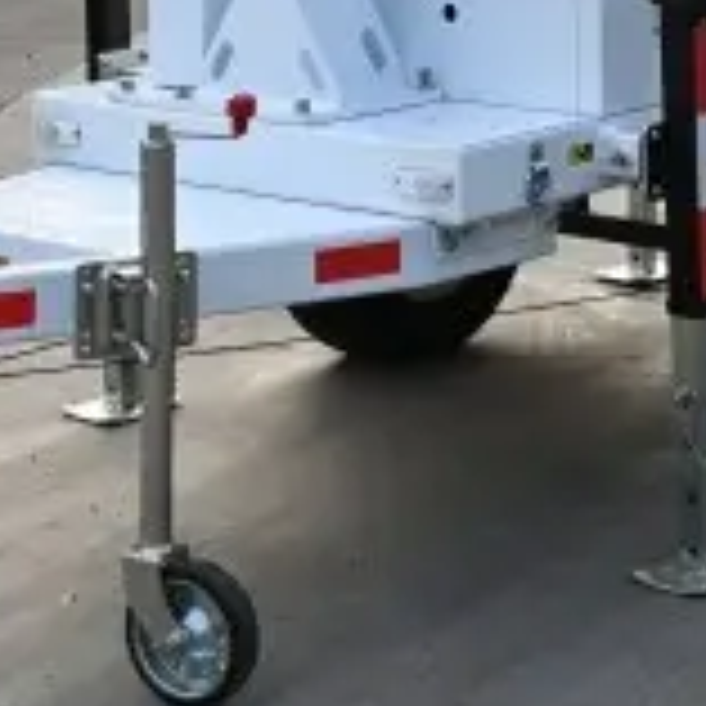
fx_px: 2842
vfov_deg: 13.4
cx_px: 490
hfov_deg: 14.1
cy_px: -337
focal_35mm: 123
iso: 100
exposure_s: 1/160
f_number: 4.5
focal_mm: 28.5
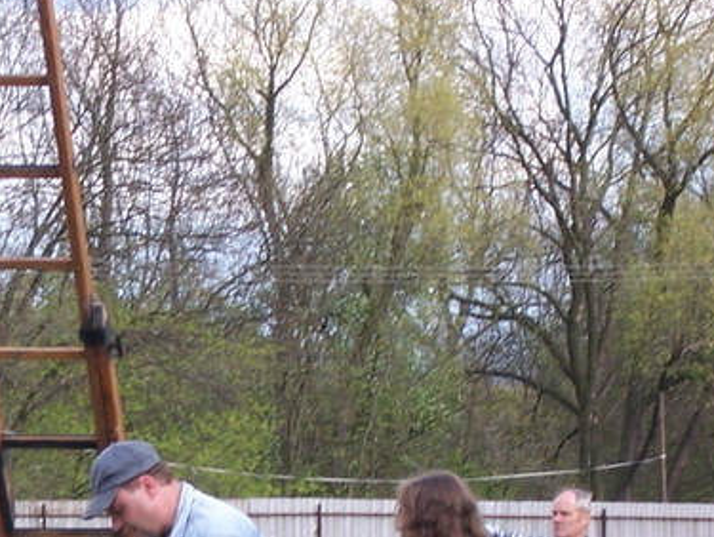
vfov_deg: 4.1
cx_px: 72
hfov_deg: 5.5
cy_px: 689
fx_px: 7433
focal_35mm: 360
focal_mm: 22
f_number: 4.8
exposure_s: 1/125
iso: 80
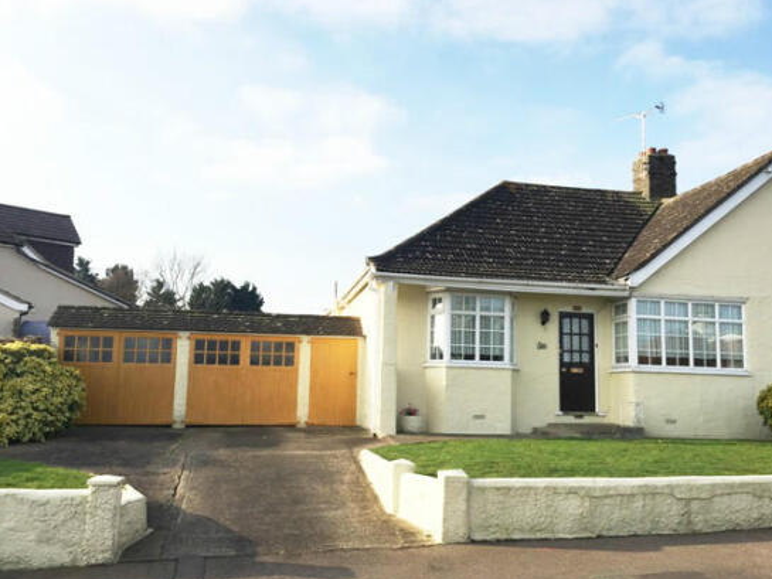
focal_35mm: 31
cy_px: 295
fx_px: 692
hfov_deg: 58.3
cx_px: 402
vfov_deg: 45.5
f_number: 2.2
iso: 32
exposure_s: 1/1522
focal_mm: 4.15
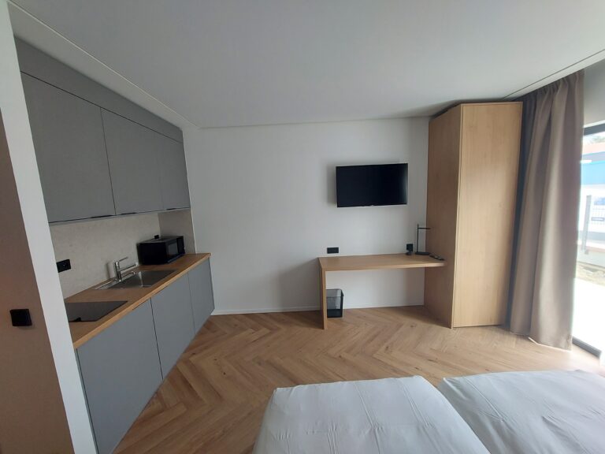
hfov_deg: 106.2
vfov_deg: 89.9
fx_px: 227
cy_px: 227
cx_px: 302
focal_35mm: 13
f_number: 2.2
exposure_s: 1/50
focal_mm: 1.74
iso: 64
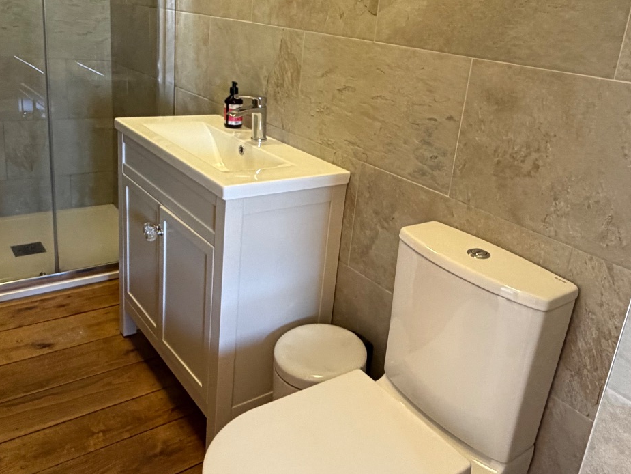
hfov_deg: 58.3
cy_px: 185
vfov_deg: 45.2
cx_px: 335
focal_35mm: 31
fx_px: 565
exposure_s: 1/50
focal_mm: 2.22
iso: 320
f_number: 2.2
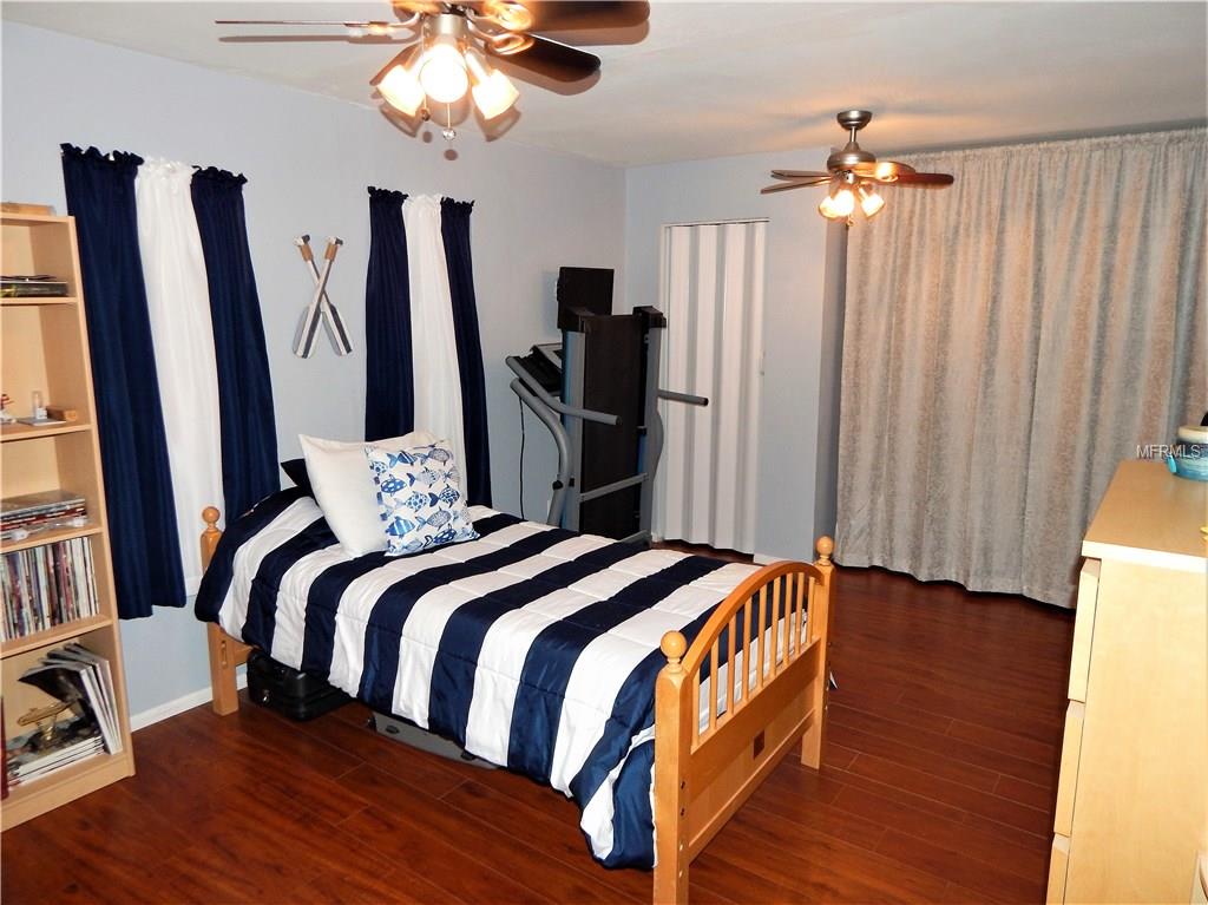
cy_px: 452
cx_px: 604
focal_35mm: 22
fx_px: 767
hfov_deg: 76.4
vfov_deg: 61.0
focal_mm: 4
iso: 200
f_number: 3
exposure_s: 1/30
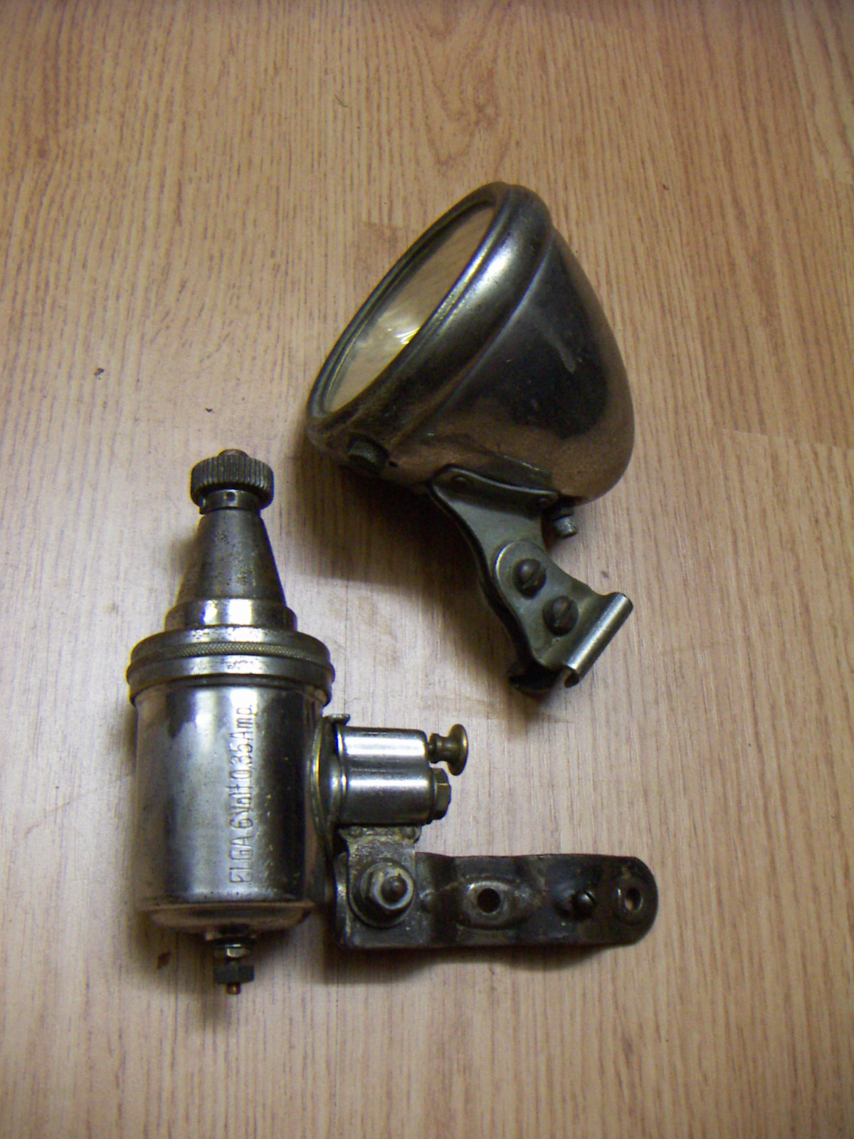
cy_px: 570
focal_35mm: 36
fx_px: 1184
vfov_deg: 51.4
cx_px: 427
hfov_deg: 39.7
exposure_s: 1/30
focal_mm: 4.7
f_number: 2.8
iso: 200
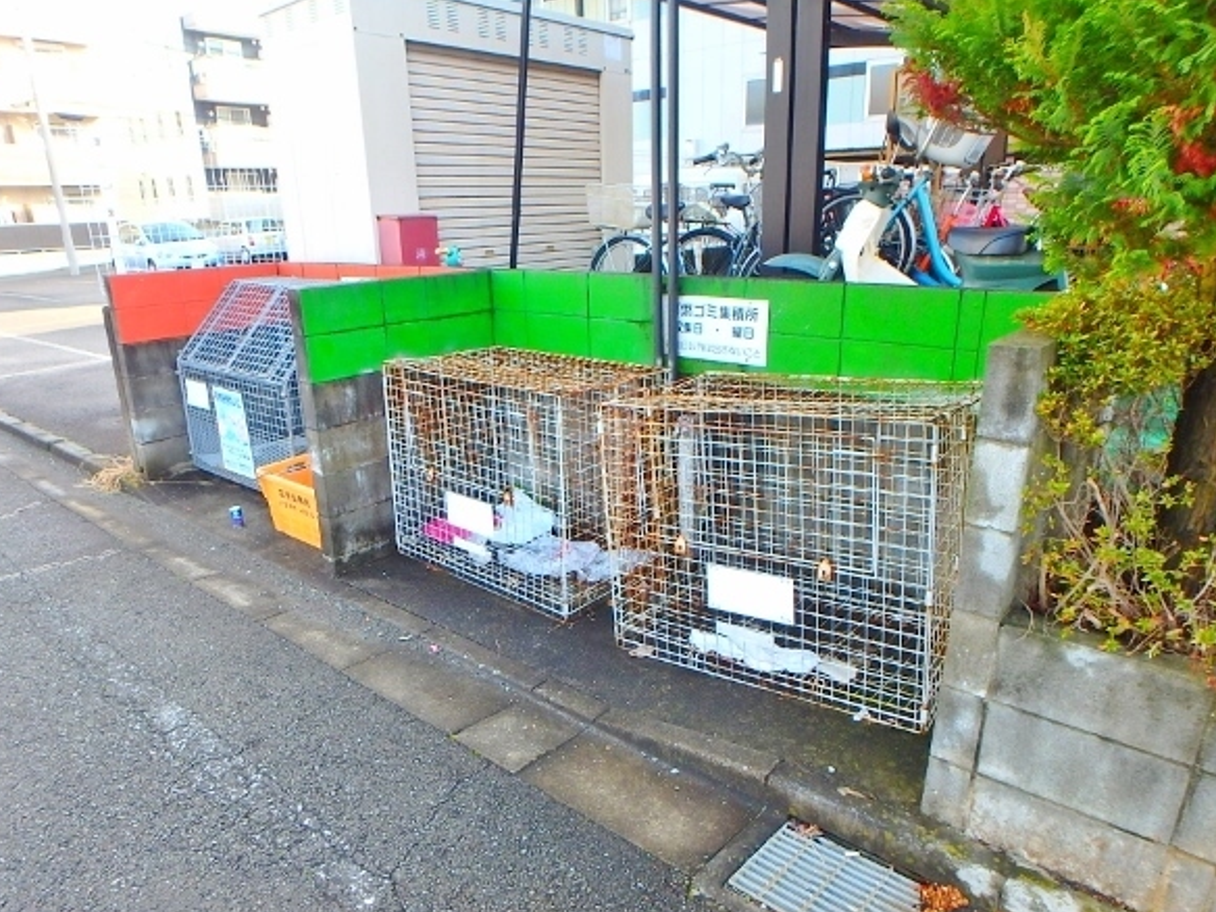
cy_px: 493
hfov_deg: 73.9
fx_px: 808
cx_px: 602
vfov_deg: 58.8
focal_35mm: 23
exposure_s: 1/100
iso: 125
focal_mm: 3.7
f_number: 3.5
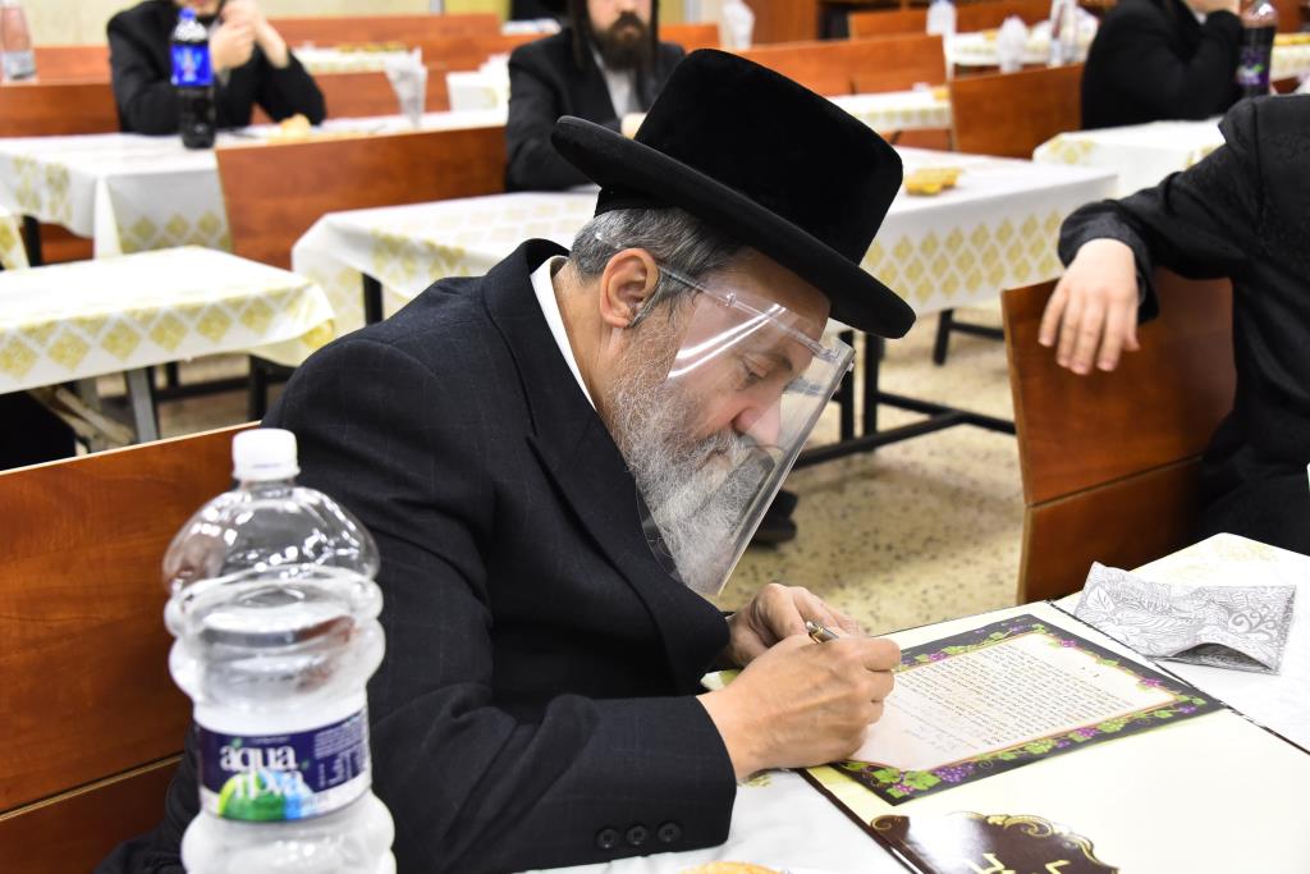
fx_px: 2002
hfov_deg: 36.2
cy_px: 437
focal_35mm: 55
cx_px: 655
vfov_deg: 24.6
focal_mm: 55
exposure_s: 1/125
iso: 3200
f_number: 5.6
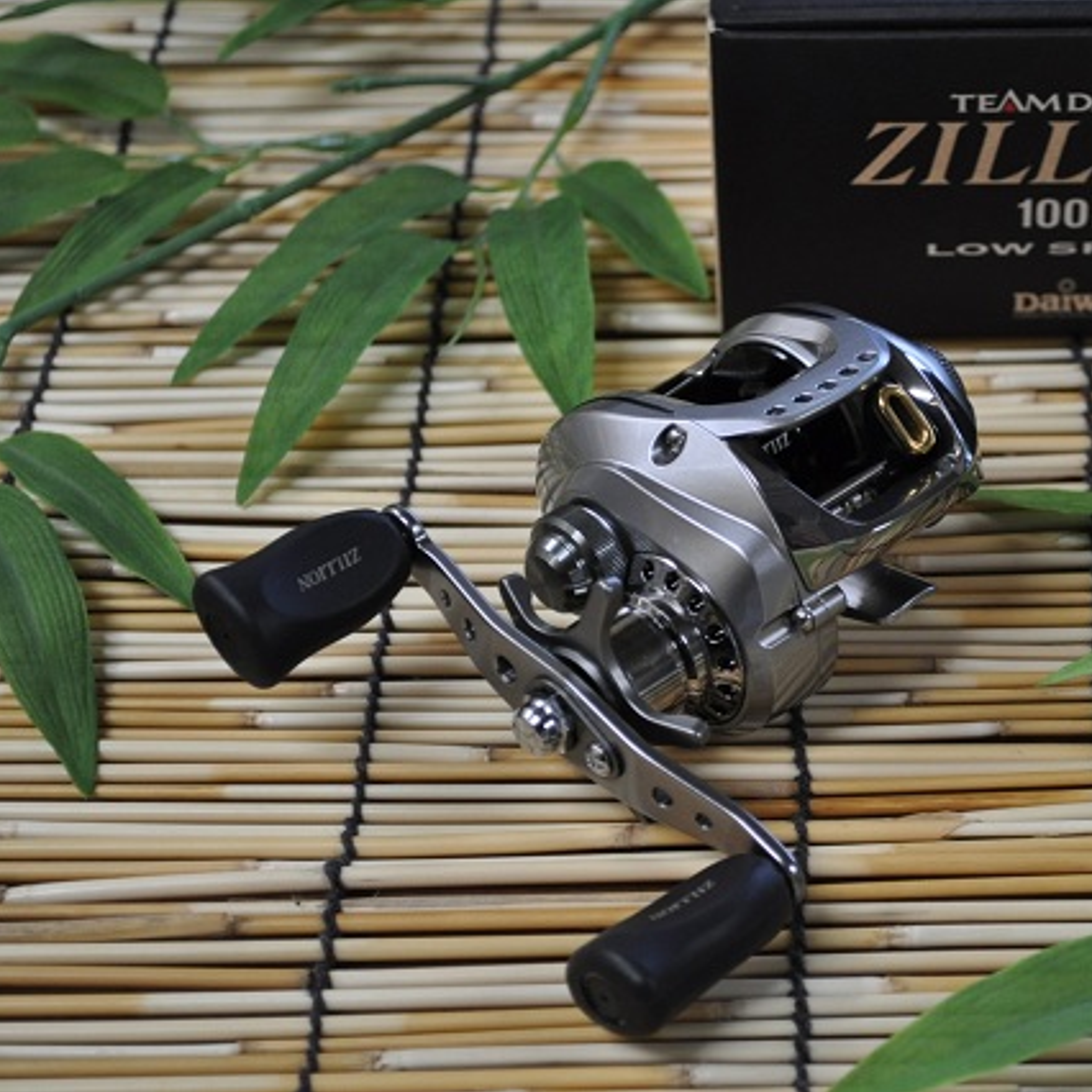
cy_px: 546
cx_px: 818
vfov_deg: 20.0
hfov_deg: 19.9
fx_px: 3092
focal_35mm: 87
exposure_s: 1/50
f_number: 5.3
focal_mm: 45
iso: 800
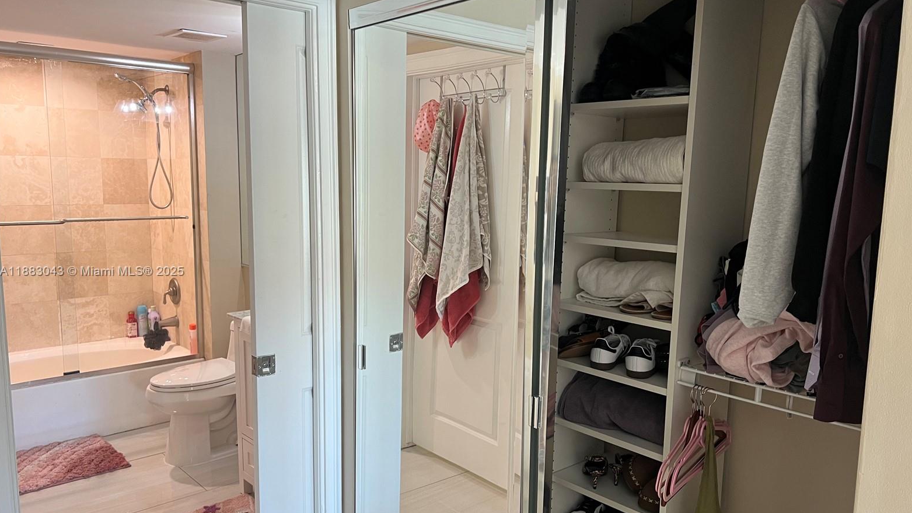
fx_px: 701
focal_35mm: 29
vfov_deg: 40.2
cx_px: 464
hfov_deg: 66.1
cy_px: 272
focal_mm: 5.7
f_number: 1.5
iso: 100
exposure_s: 1/60
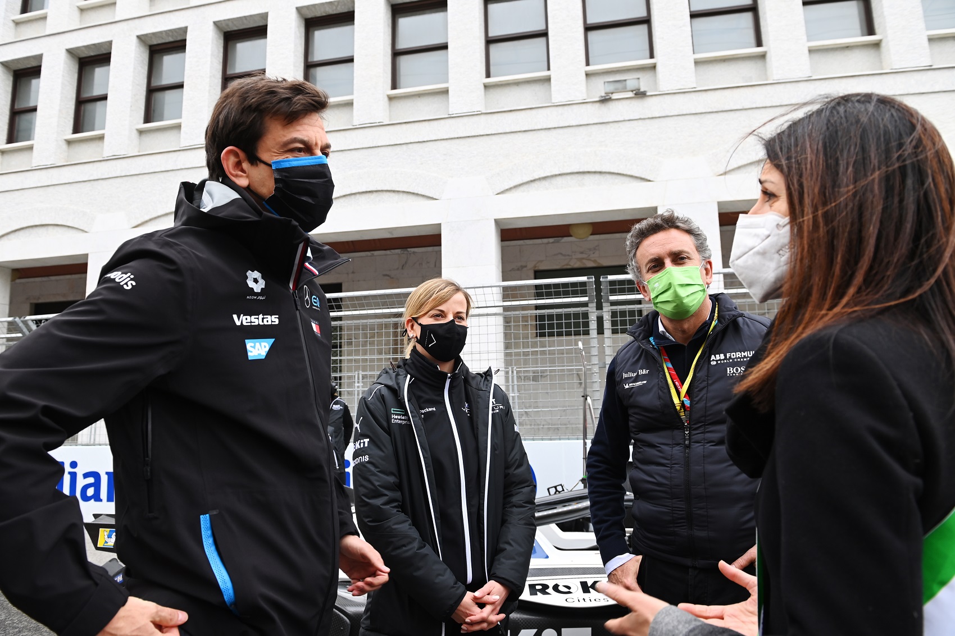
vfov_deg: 53.1
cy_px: 318
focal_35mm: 24
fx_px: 637
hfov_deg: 73.7
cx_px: 478
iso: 400
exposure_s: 1/250
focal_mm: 24
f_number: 5.6
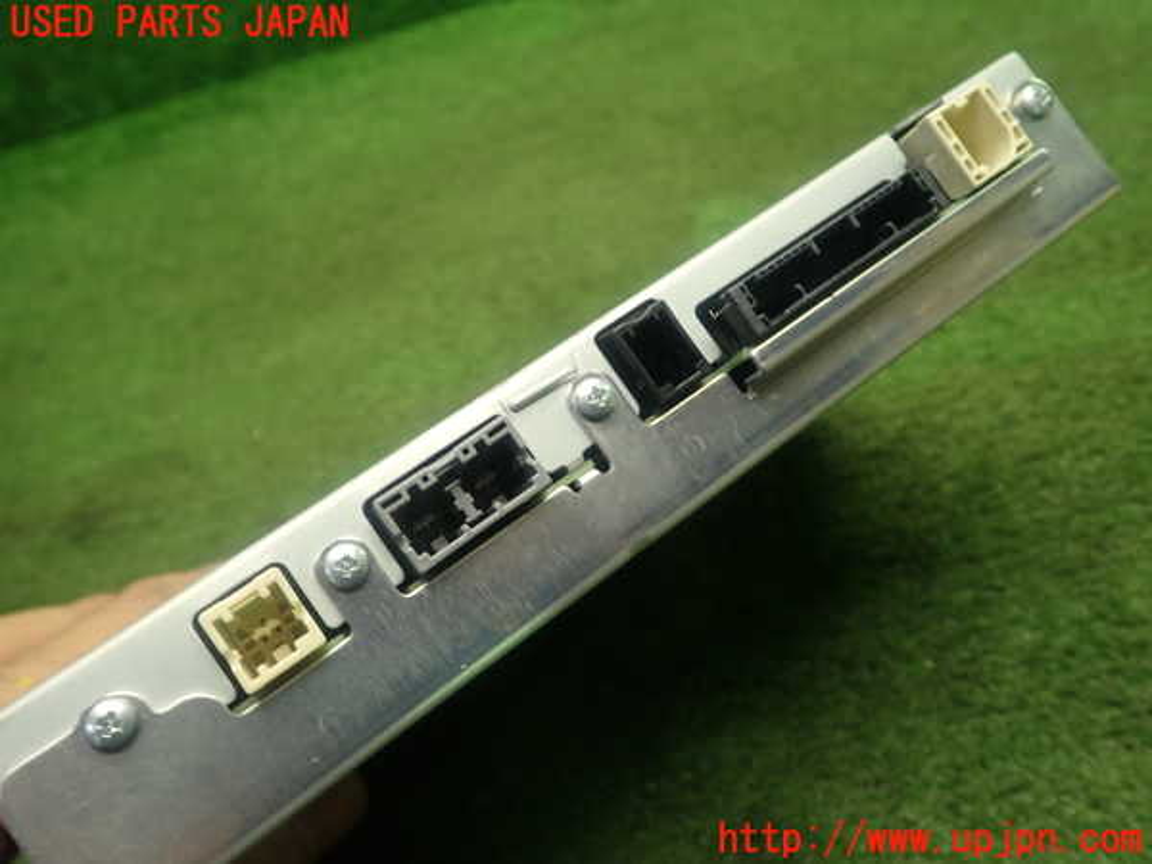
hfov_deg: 60.0
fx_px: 998
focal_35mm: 30
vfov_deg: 46.8
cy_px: 432
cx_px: 576
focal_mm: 5.4
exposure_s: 1/50
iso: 200
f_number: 2.3
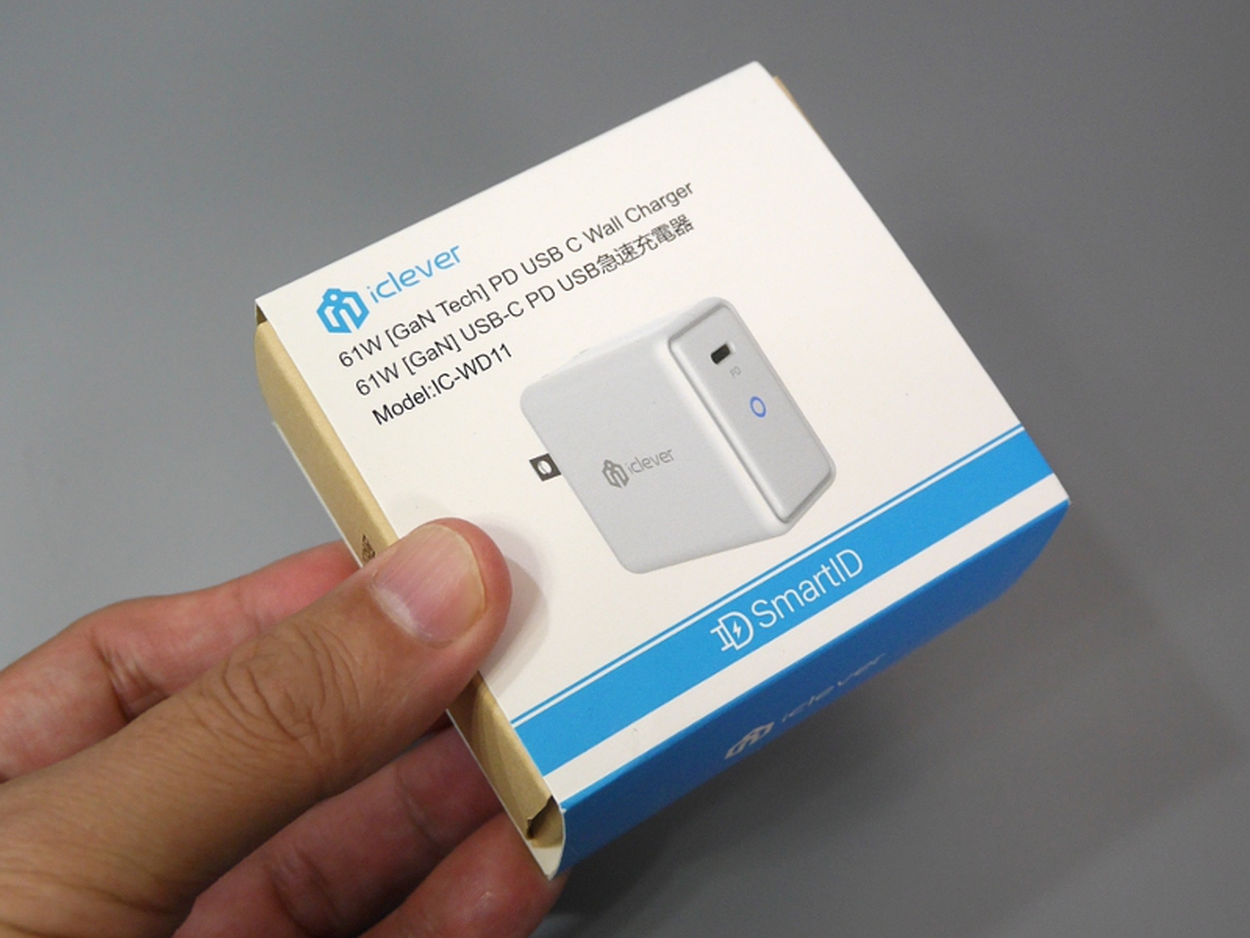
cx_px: 625
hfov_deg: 44.8
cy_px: 469
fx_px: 1517
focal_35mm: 42
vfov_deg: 34.3
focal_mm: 21
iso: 500
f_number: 4.6
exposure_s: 1/60
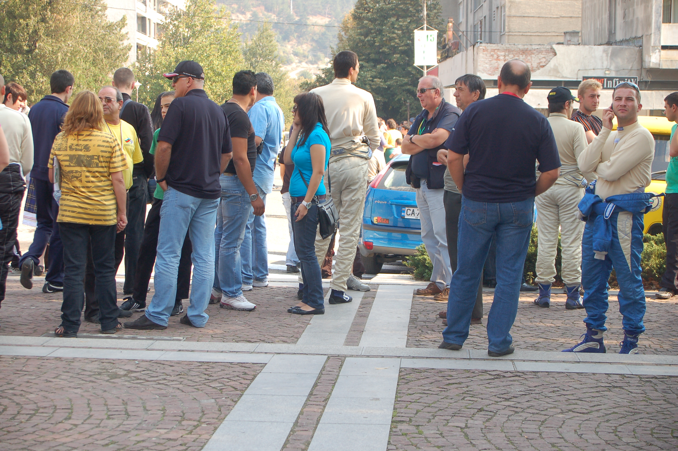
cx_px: 339
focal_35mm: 75
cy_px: 226
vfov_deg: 18.1
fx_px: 1411
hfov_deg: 27.0
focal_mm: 50
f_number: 9
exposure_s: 1/160
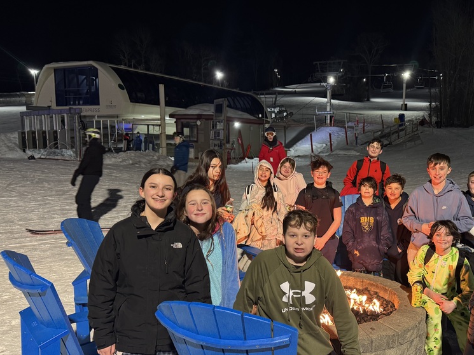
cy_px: 211
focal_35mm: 33
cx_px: 303
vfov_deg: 42.8
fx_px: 452
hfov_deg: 54.6
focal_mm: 6.76
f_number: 1.78
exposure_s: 1/60
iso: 250
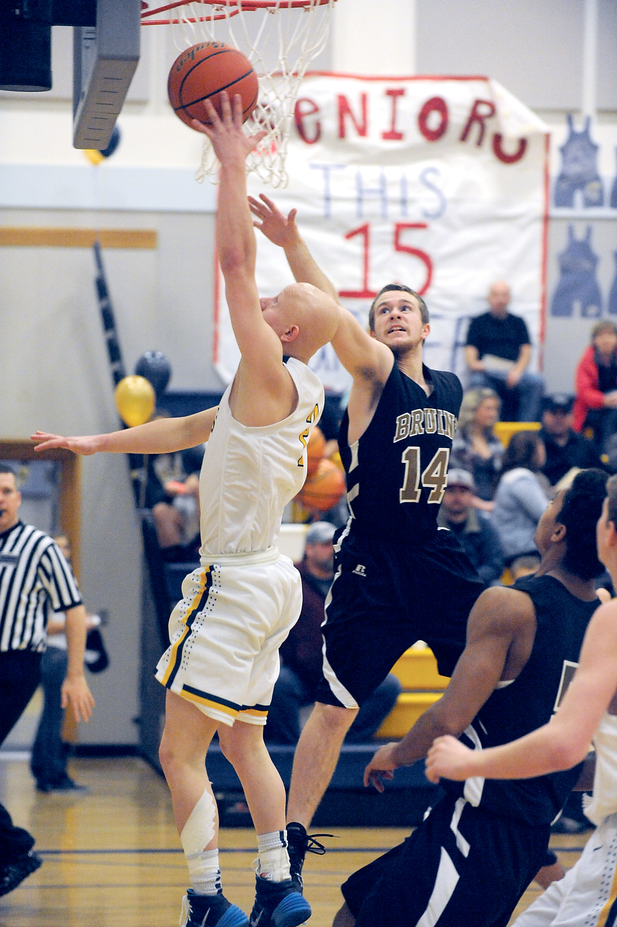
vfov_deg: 15.8
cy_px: 464
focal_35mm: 130
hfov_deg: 10.5
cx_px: 308
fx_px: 3346
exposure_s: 1/500
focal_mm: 130
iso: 6400
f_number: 4
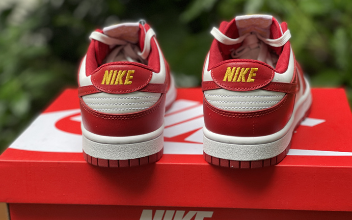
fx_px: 671
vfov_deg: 18.6
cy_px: 119
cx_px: 175
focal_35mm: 70
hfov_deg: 29.4
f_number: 2.2
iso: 100
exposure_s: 1/121
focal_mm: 7.5
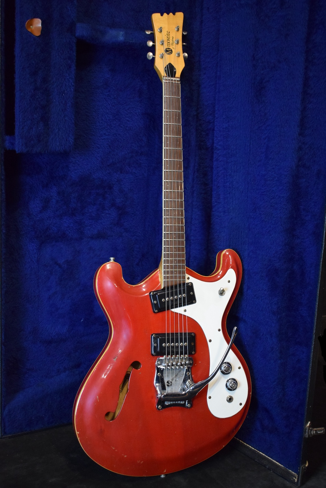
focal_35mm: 42
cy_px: 244
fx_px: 570
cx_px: 163
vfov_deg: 46.4
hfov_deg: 31.9
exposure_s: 1/60
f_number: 4.2
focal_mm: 28
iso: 2800
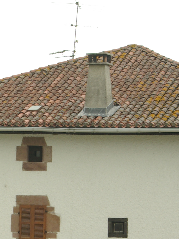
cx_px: -123
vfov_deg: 9.0
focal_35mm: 220
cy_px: 195
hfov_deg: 6.6
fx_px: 1514
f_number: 9.5
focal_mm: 43
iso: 200
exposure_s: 1/125
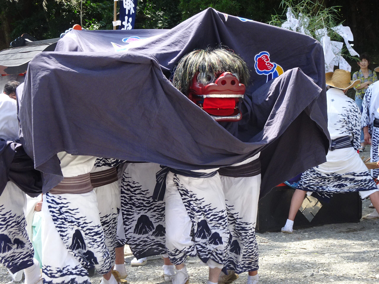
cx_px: 190
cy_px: 142
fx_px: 1051
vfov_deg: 15.4
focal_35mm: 96
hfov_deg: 20.4
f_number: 5
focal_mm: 16.46
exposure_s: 1/250
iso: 200
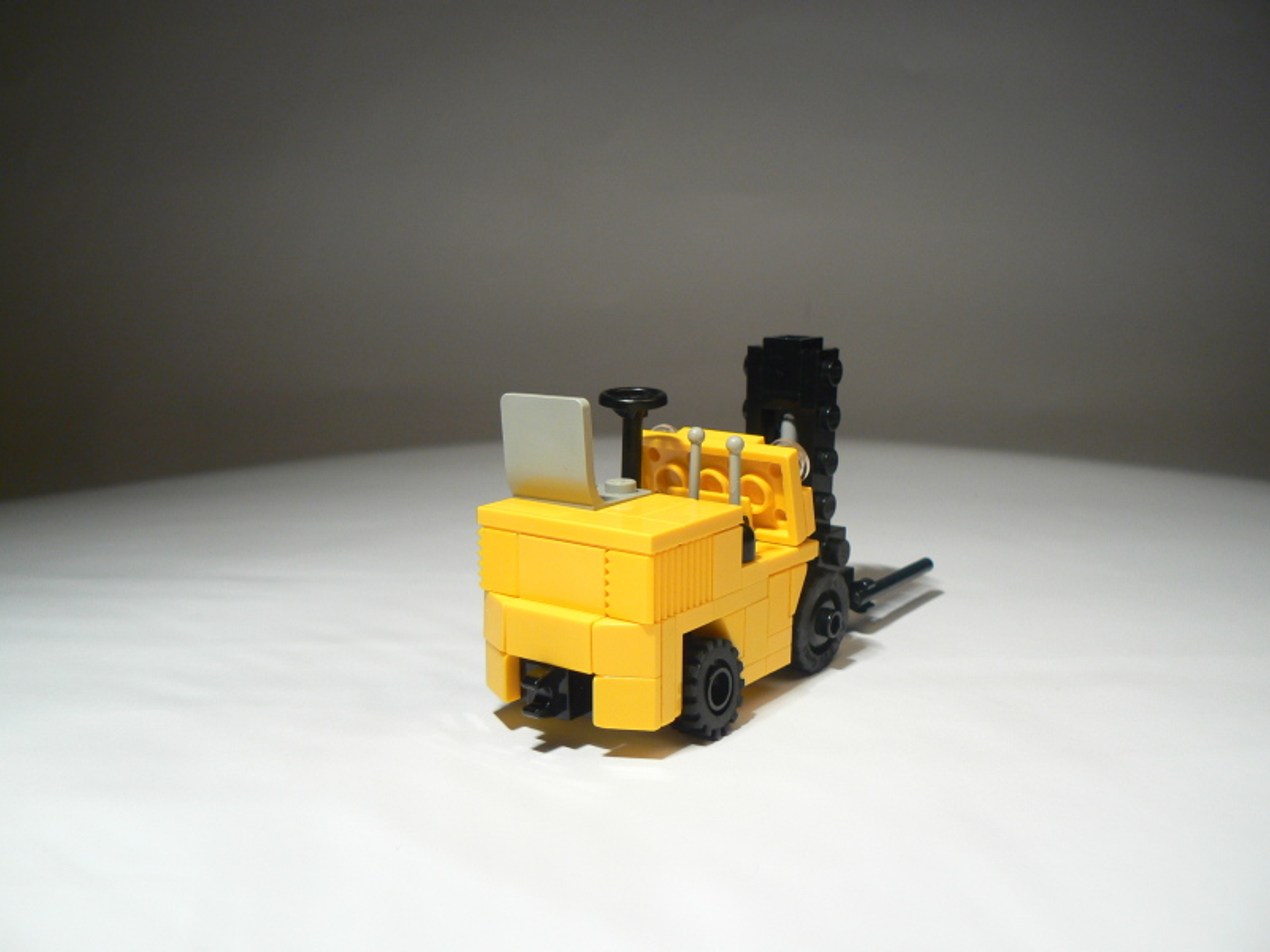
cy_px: 476
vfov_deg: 39.7
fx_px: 1321
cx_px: 635
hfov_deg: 51.4
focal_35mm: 36
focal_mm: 6
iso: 80
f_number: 3.2
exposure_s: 1/60
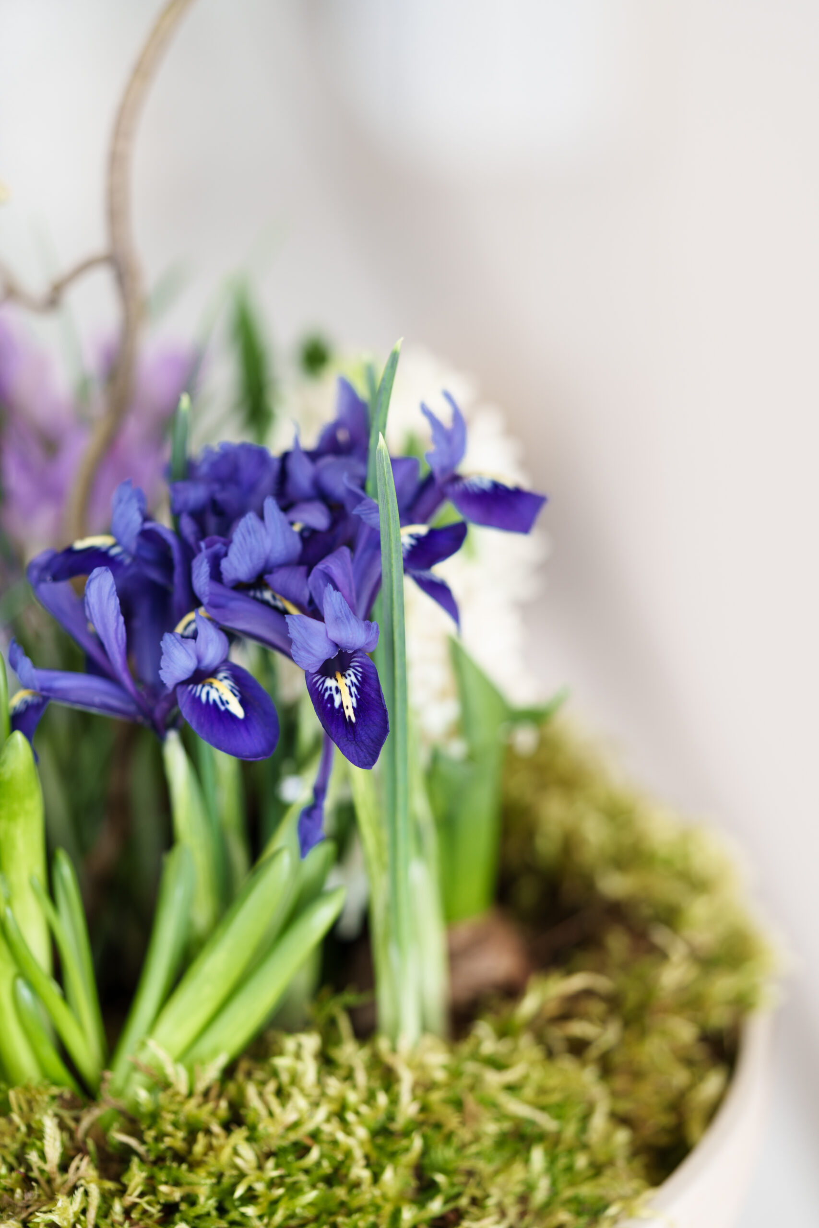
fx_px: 3071
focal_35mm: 90
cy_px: 614
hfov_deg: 15.2
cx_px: 410
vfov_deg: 22.6
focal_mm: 90
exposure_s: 1/100
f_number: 2.8
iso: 200
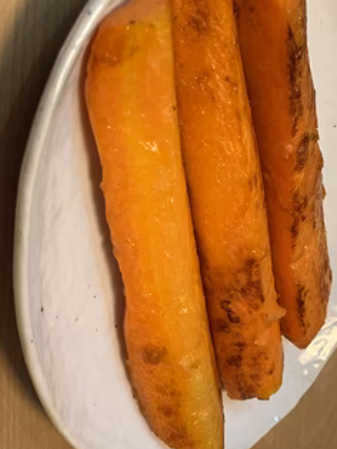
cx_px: 188
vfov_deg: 29.3
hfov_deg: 22.2
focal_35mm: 66
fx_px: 857
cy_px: 185
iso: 160
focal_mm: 6
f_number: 2.4
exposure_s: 1/60
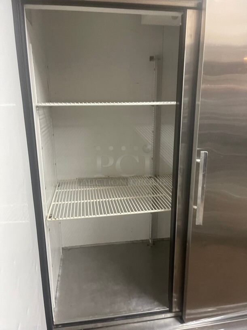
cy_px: 165
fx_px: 247
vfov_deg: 67.3
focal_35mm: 26
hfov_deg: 53.1
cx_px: 124
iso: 400
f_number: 1.6
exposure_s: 1/60
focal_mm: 5.1
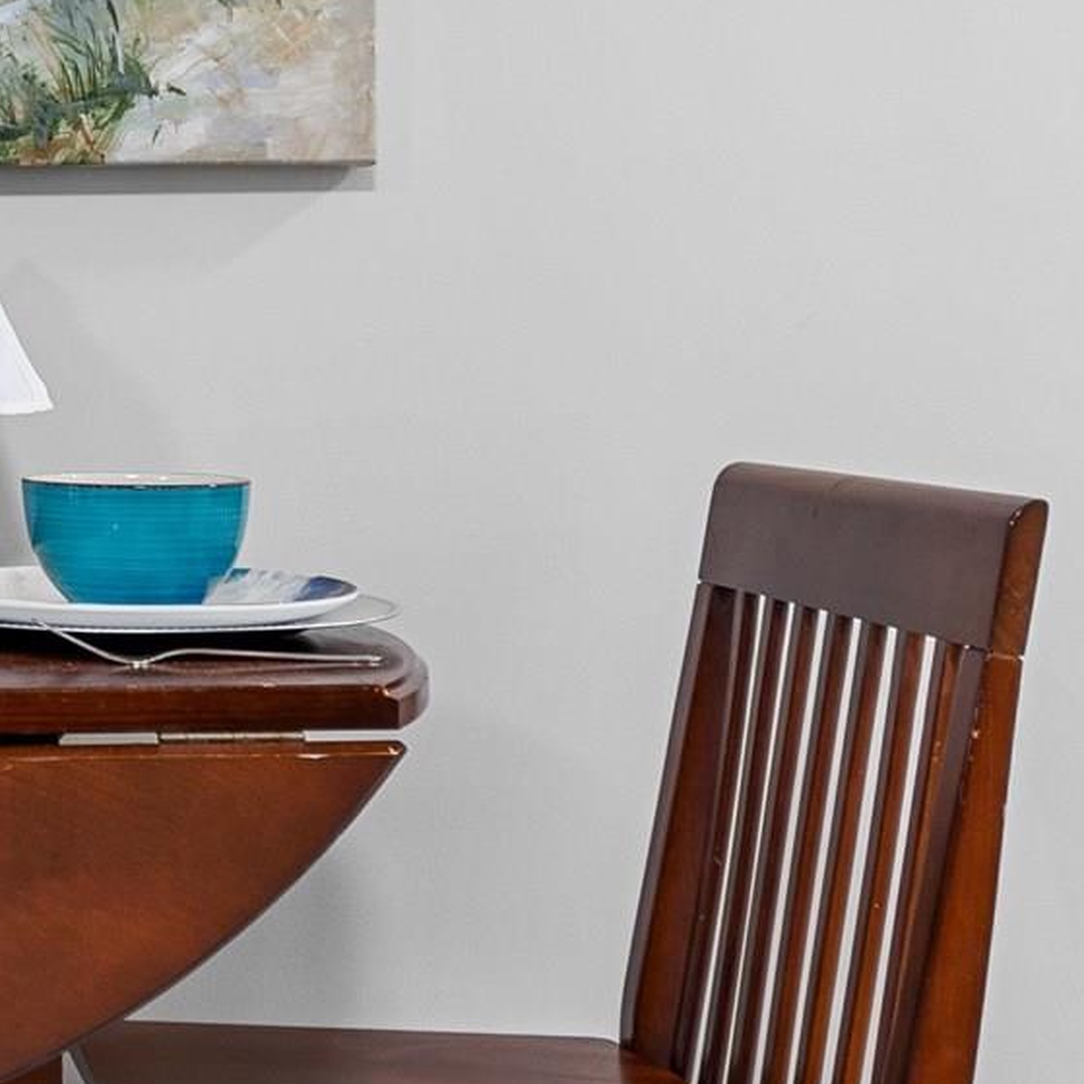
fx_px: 2480
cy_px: 367
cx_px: -403
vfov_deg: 24.5
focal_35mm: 70
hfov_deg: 21.7
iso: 100
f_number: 4.5
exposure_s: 1/2
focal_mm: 10
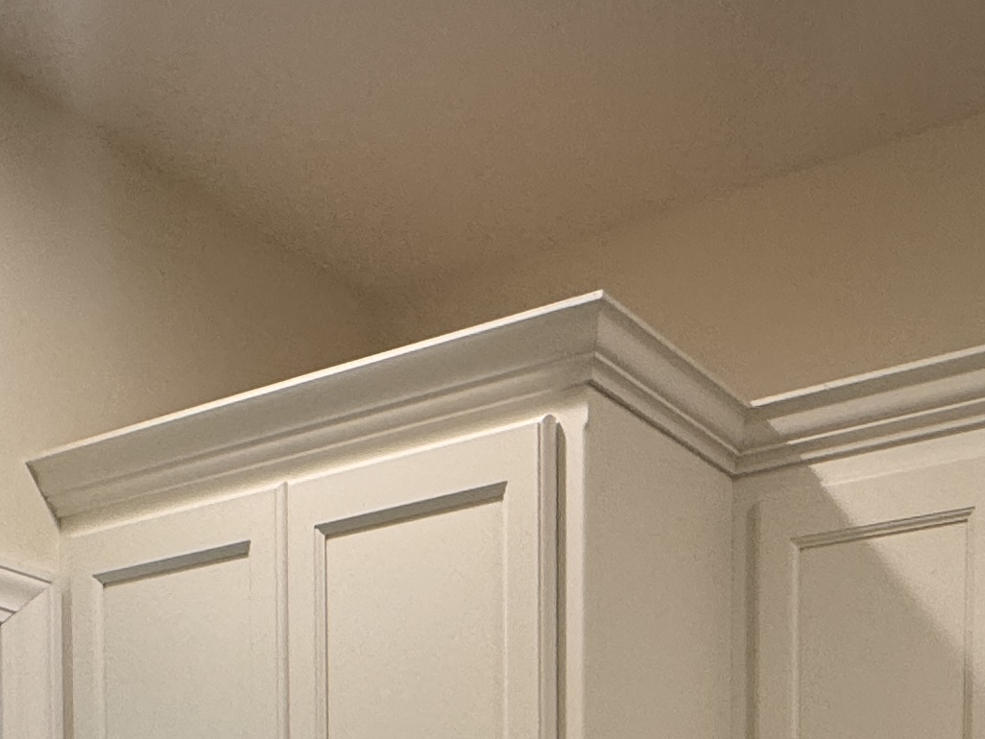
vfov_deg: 21.6
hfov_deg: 34.2
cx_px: 736
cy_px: 1146
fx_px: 1565
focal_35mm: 55
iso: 160
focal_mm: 2.22
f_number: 2.2
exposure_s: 1/120
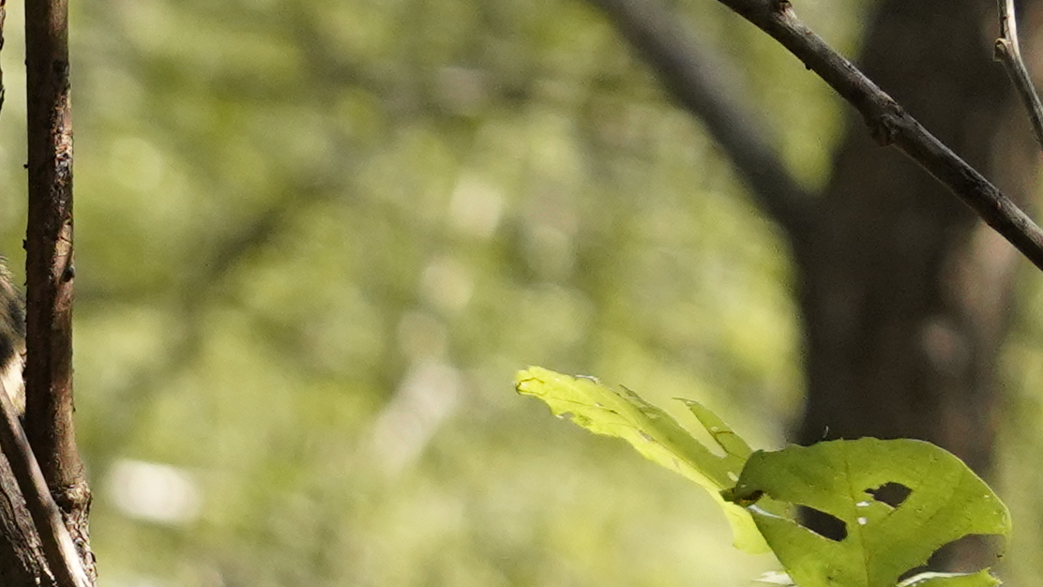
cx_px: -1677
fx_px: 31258
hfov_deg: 1.9
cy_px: 1484
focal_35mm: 1130
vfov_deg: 1.1
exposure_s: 1/1000
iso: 2000
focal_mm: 200
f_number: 5.6
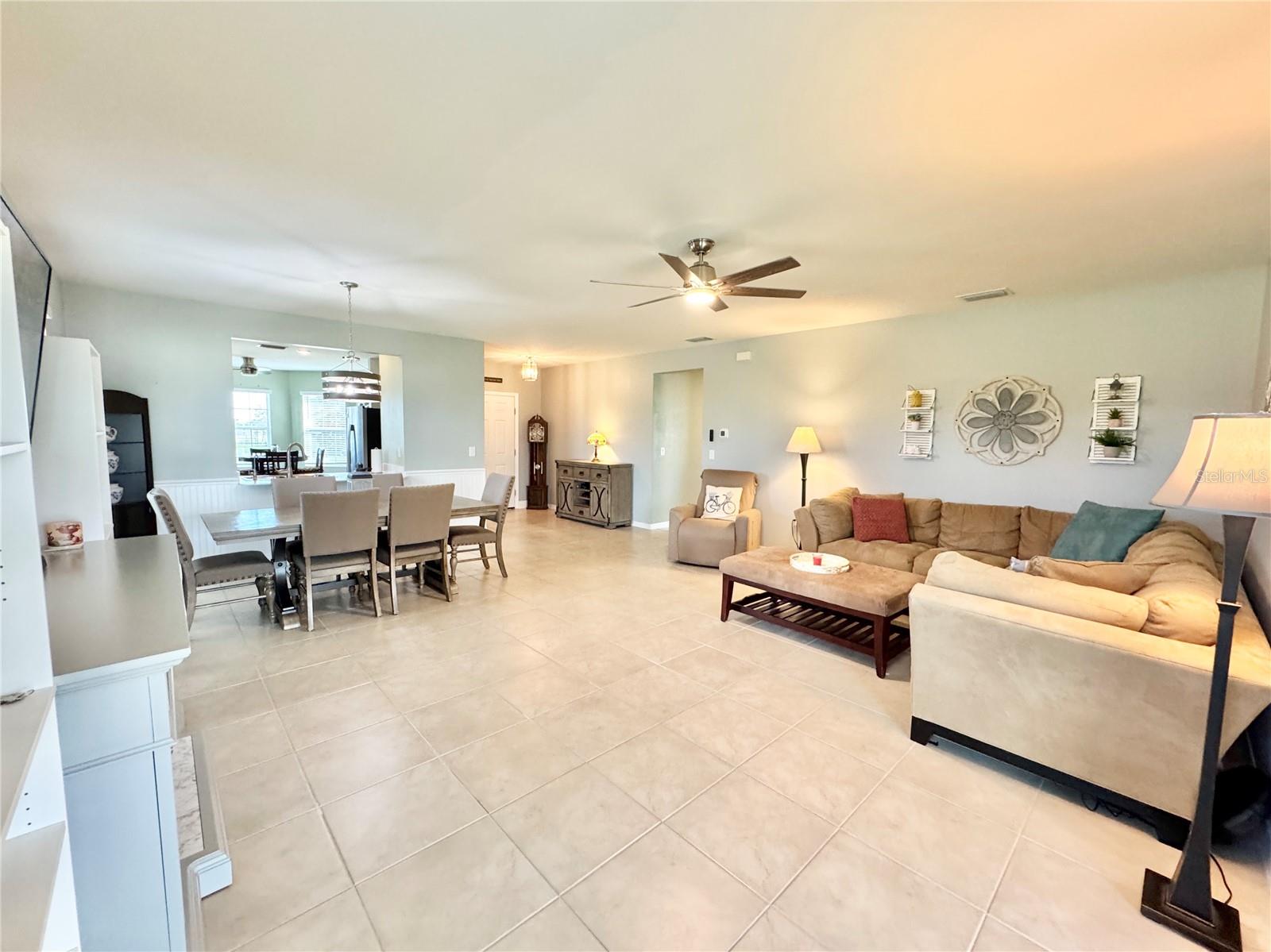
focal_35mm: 14
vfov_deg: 85.6
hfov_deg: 102.1
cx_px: 636
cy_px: 476
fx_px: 514
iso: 320
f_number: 2.2
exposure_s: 1/60
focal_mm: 2.22
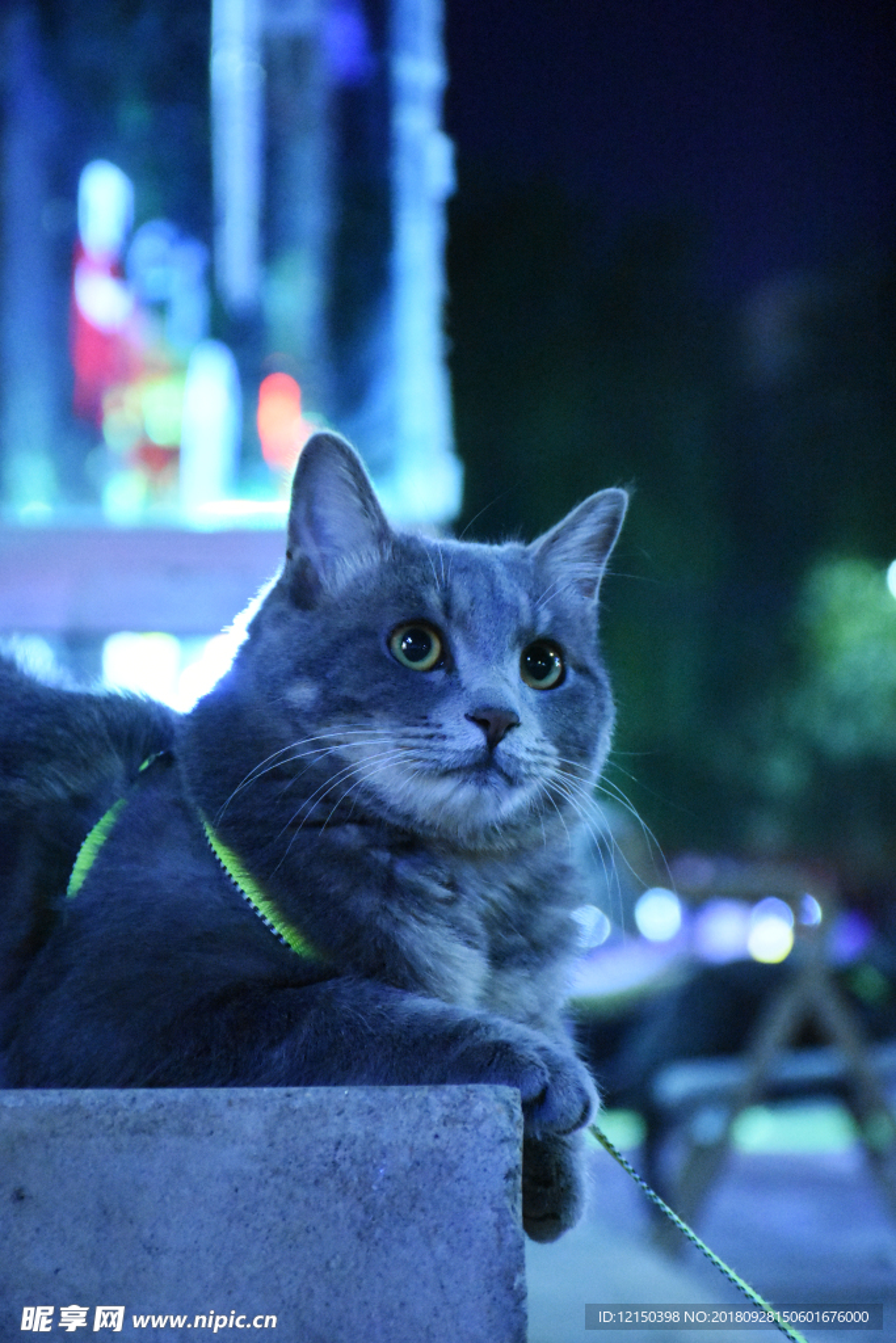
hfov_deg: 10.2
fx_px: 5038
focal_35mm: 135
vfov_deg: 15.2
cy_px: 672
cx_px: 448
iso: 14400
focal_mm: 90
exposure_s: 1/25
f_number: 7.1
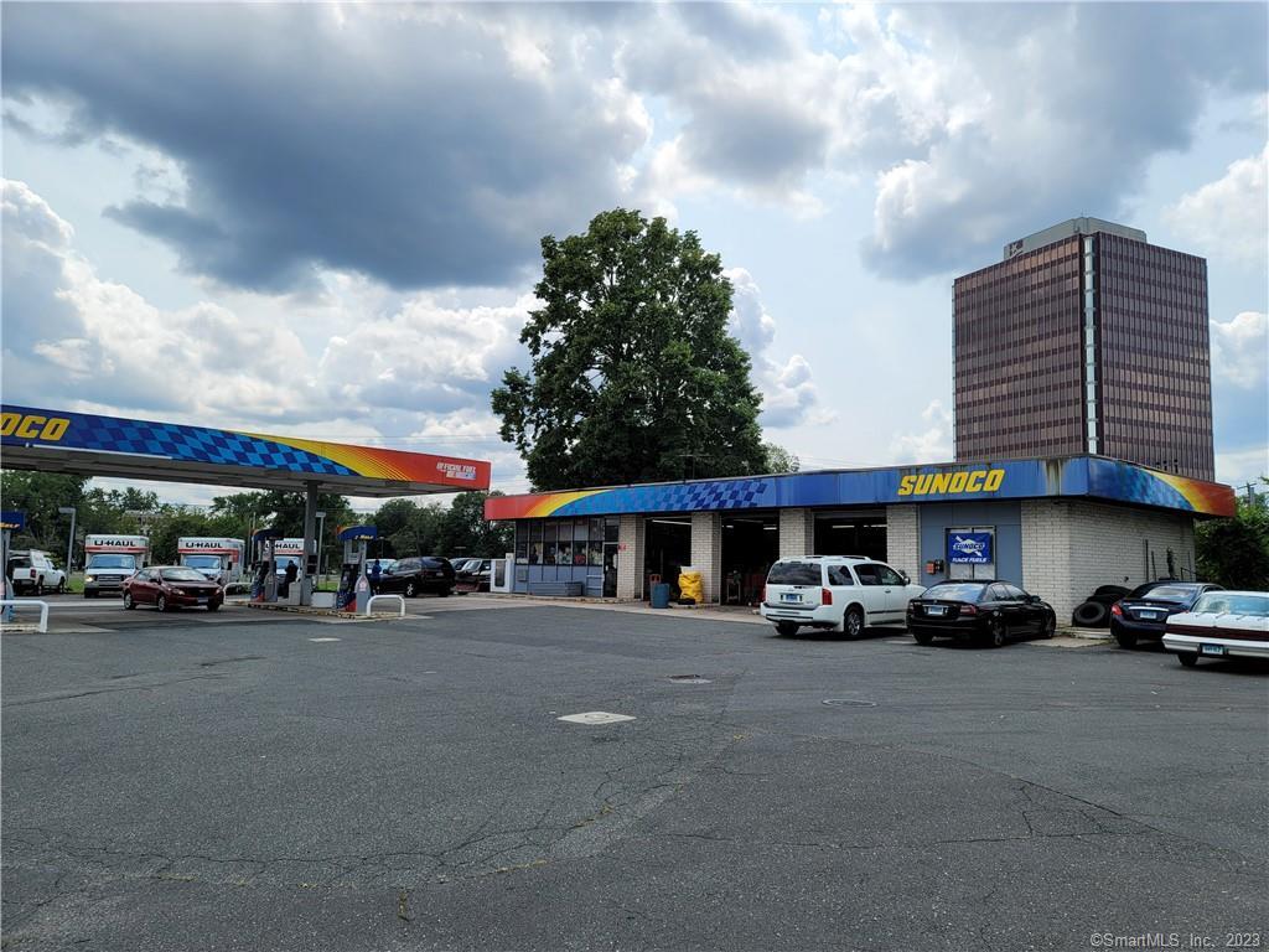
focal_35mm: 25
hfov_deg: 69.4
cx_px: 634
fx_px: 916
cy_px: 476
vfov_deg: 54.9
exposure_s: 1/1317
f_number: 1.8
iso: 20
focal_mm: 7
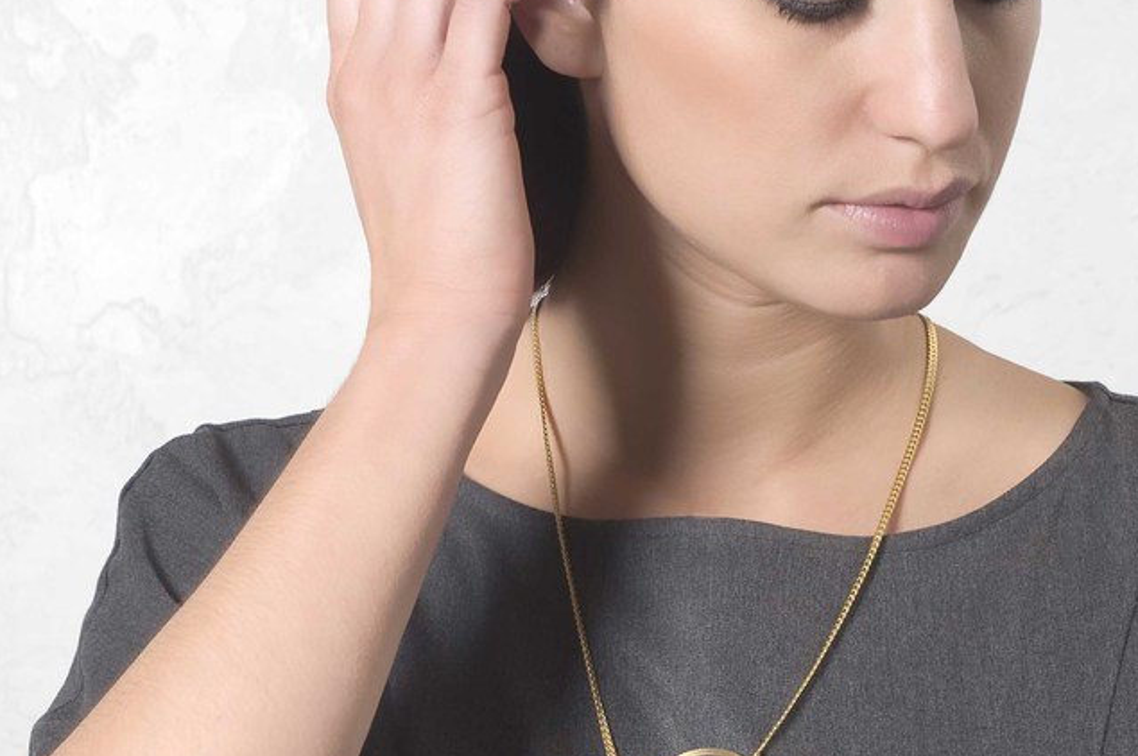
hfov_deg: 14.8
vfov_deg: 9.8
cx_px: 722
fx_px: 4389
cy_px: 606
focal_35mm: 139
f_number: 9
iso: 200
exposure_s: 1/125
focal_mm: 42
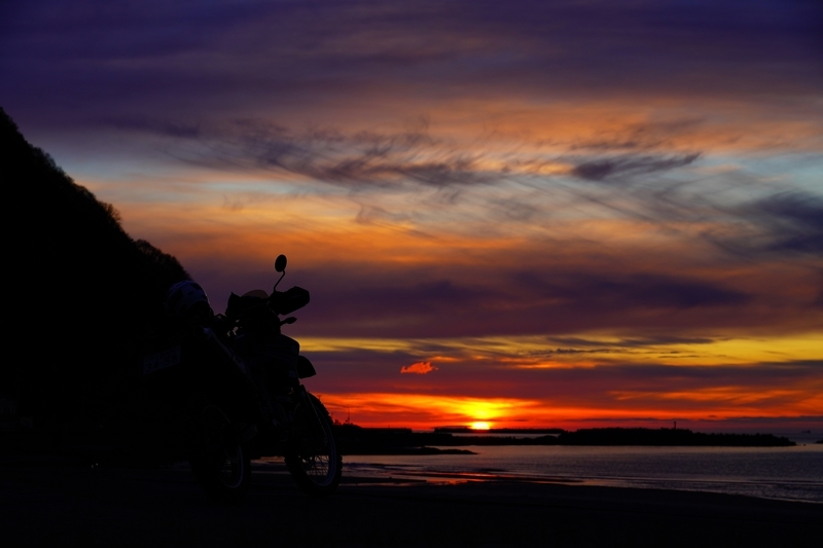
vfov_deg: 19.4
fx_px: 1600
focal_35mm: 70
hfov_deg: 28.8
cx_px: 412
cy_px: 274
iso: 100
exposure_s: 1/250
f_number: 5.6
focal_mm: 70
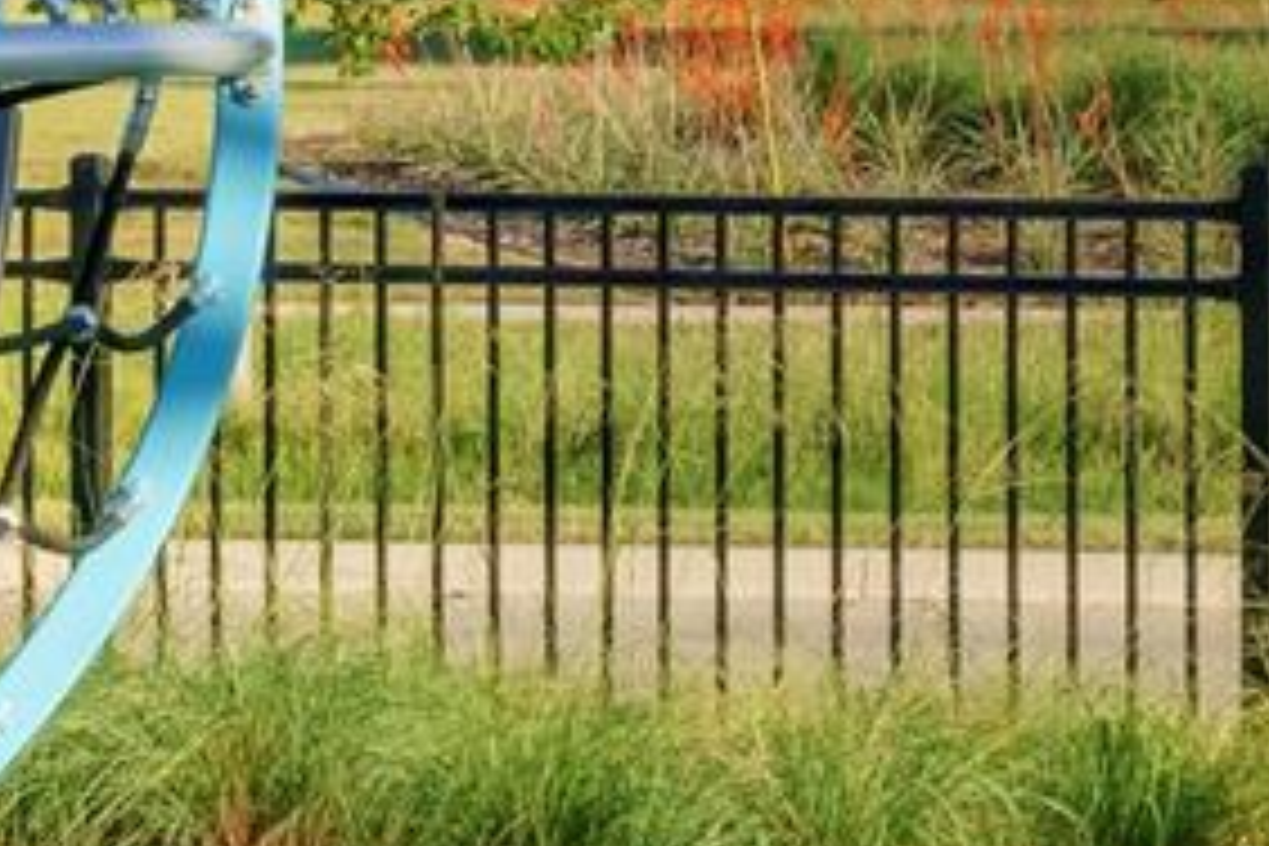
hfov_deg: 7.4
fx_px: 9587
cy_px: 63
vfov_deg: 5.0
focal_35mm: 272
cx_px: -832
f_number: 11
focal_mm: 50
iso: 1000
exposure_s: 1/160
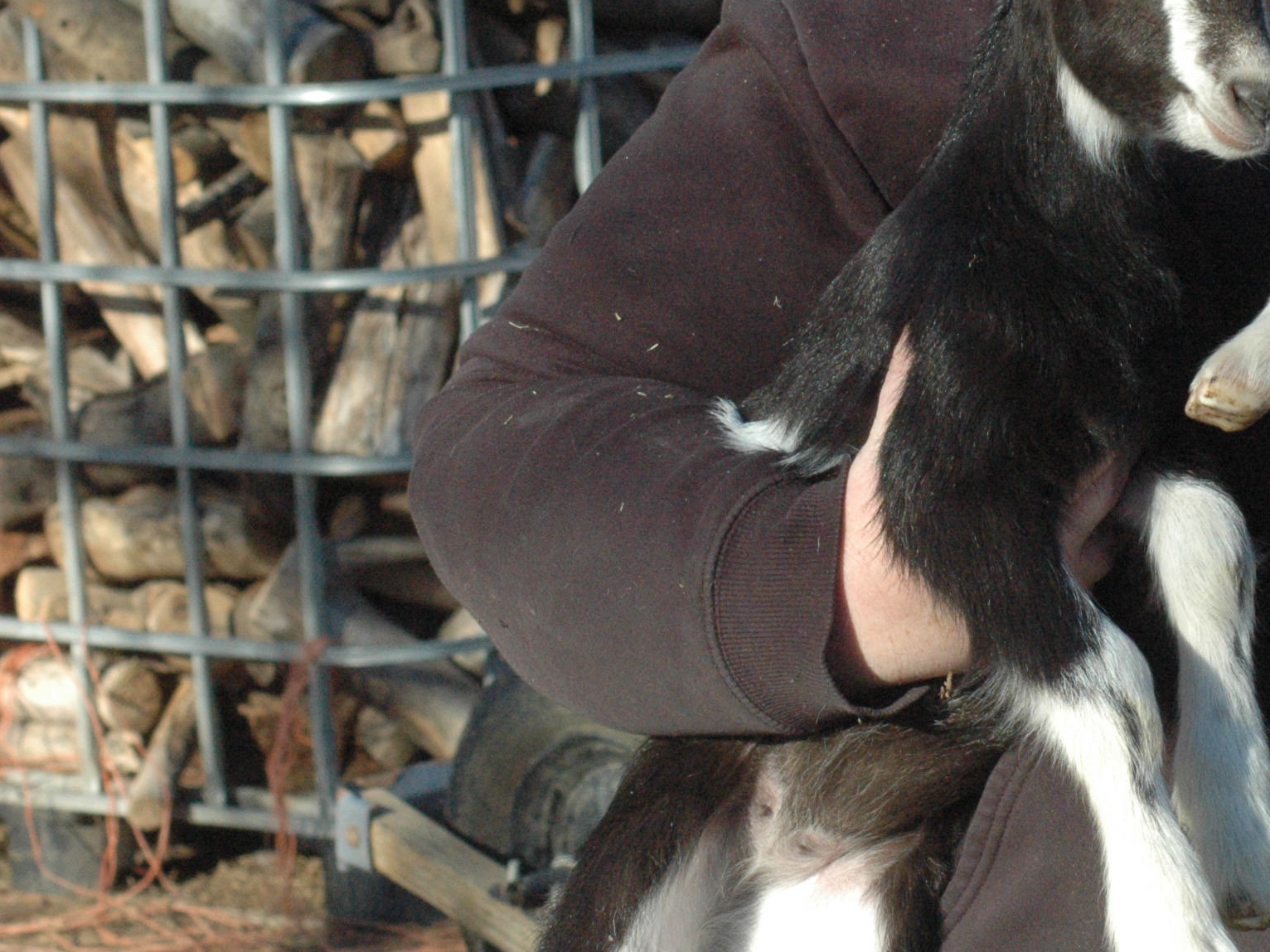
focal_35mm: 198
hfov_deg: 9.9
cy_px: 215
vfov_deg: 7.5
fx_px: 7264
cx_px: 1226
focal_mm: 70
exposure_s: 1/500
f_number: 11
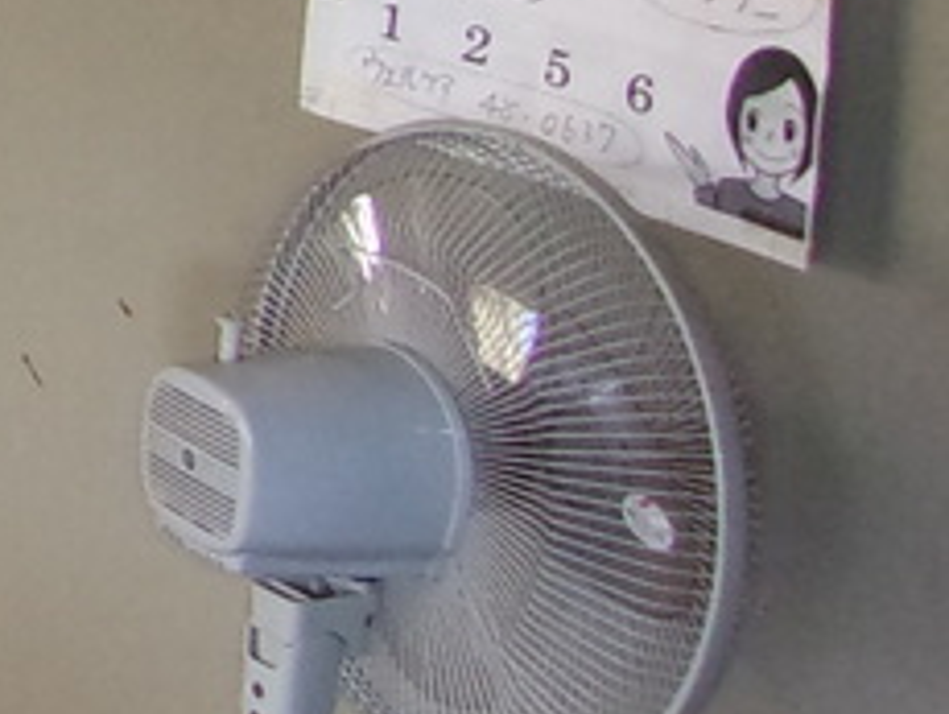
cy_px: -825
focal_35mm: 150
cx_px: -1510
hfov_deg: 10.7
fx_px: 4117
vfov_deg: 9.2
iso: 200
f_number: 3
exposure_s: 1/34
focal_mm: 4.9
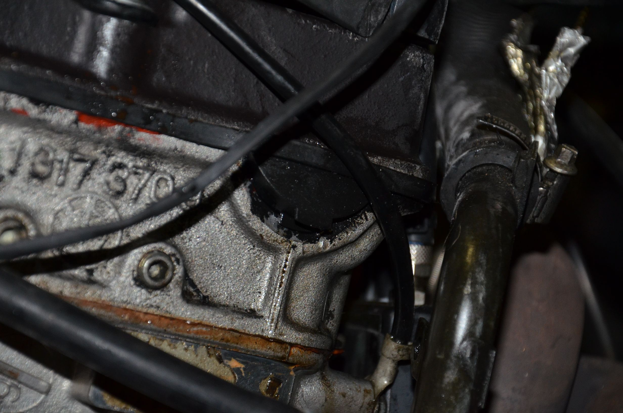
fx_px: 2383
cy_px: 206
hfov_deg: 14.9
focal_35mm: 138
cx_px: 312
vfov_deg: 9.9
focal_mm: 92
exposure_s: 1/60
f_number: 5.6
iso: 800
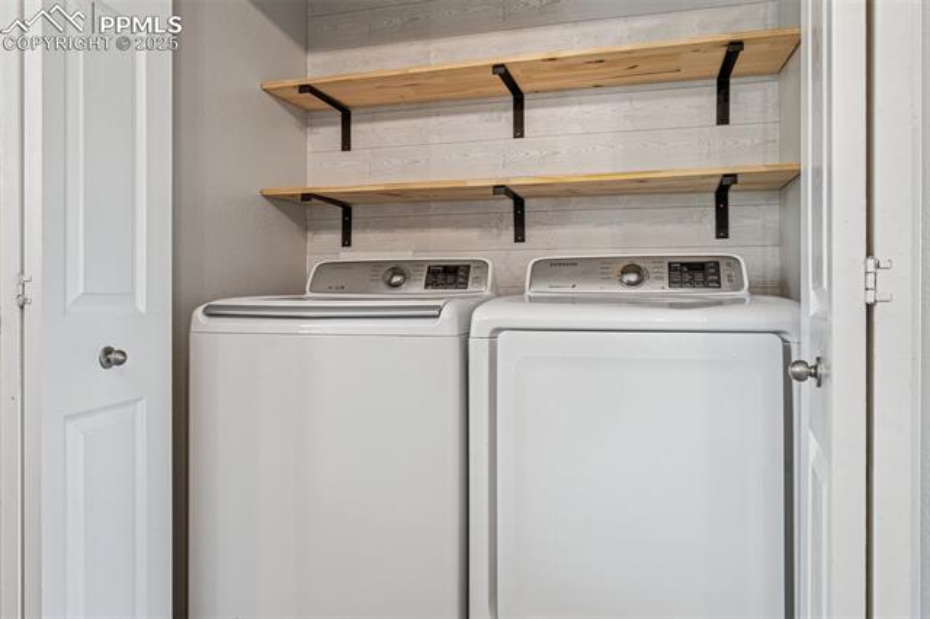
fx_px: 620
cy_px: 310
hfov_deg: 73.8
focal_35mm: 24
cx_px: 465
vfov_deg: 53.1
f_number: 11
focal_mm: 24
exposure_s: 1.3
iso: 100
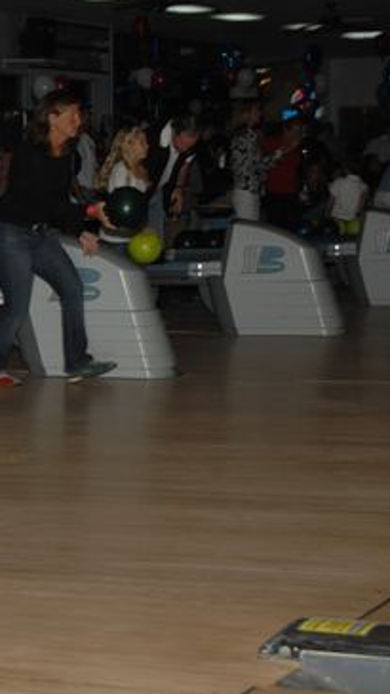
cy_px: 351
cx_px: 13
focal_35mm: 88
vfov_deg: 24.2
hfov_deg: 13.6
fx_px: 1620
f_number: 4.5
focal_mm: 32
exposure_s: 1/125
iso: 200
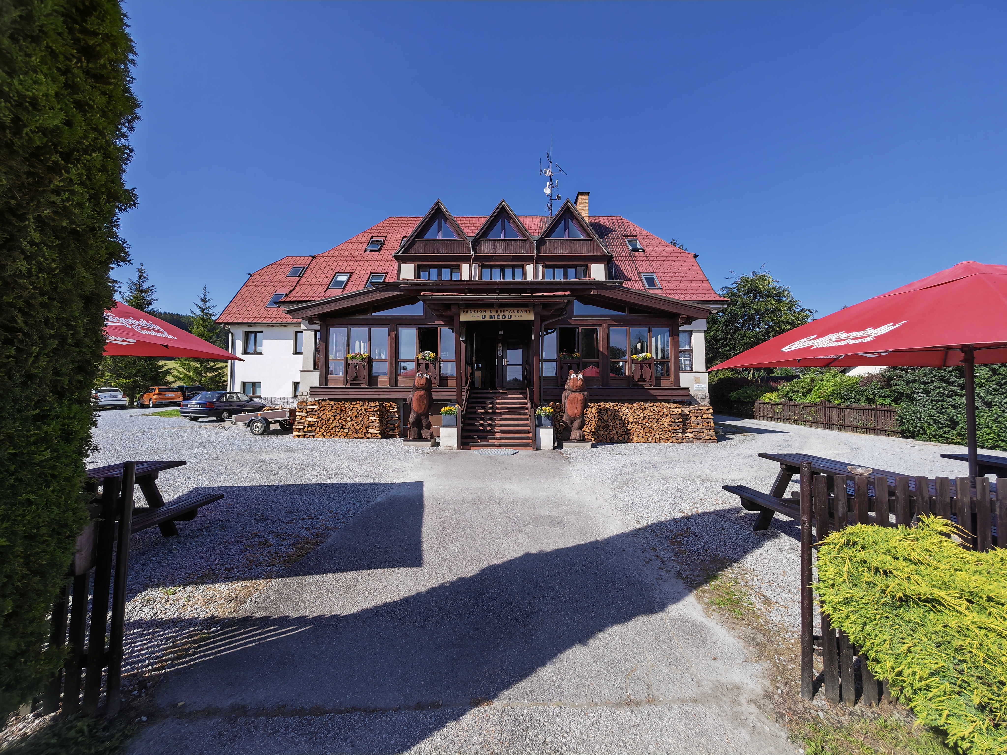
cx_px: 504
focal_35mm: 13
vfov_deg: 89.9
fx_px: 378
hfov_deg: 106.2
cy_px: 378
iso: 50
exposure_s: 1/770
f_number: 2.2
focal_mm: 2.16
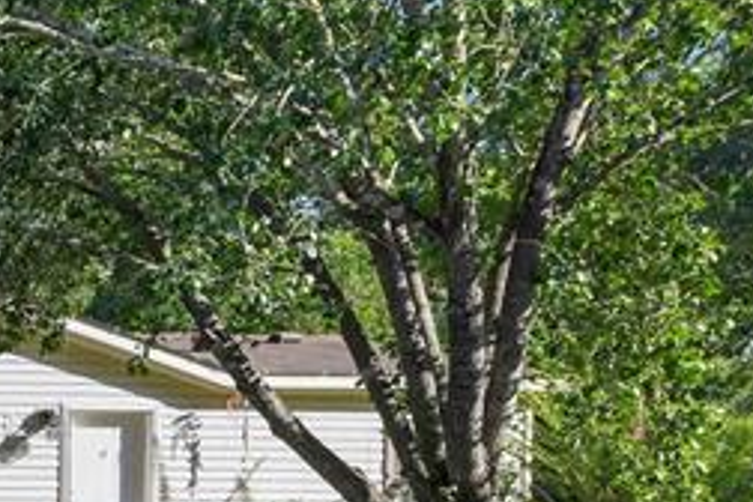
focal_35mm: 69
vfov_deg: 18.4
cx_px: -490
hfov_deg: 22.0
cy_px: 645
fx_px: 1443
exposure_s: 1/60
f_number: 8
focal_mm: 17
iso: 100
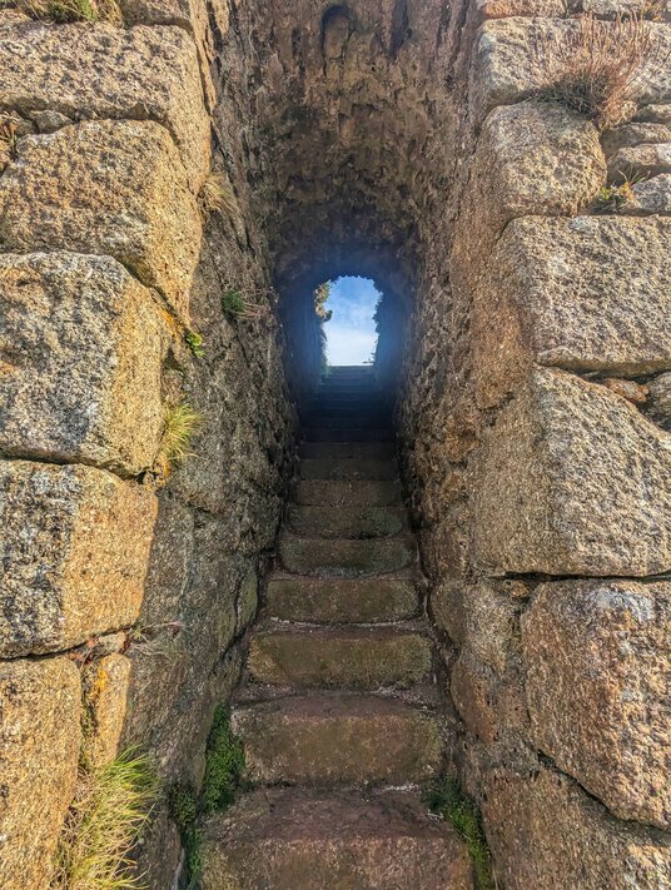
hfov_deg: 78.3
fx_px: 412
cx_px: 336
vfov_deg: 94.4
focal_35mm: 16
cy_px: 445
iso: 57
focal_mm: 2.35
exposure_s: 1/1186
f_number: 2.2
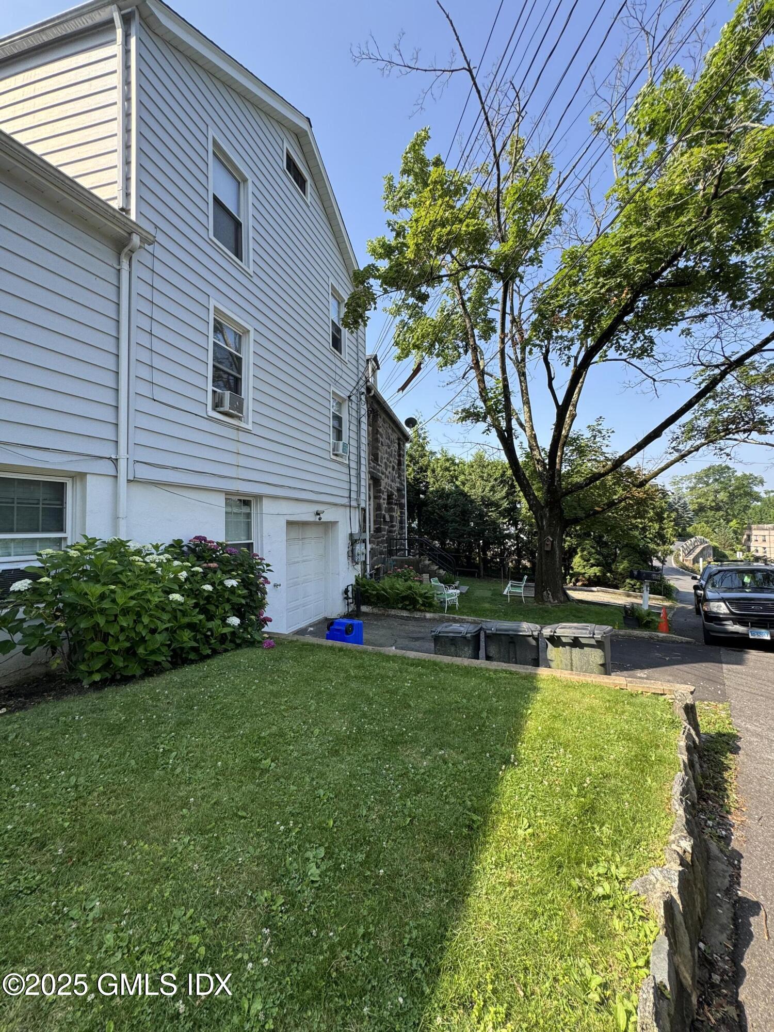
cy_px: 516
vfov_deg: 102.1
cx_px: 387
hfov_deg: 85.7
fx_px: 417
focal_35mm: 14
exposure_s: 1/349
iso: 40
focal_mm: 2.22
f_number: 2.2
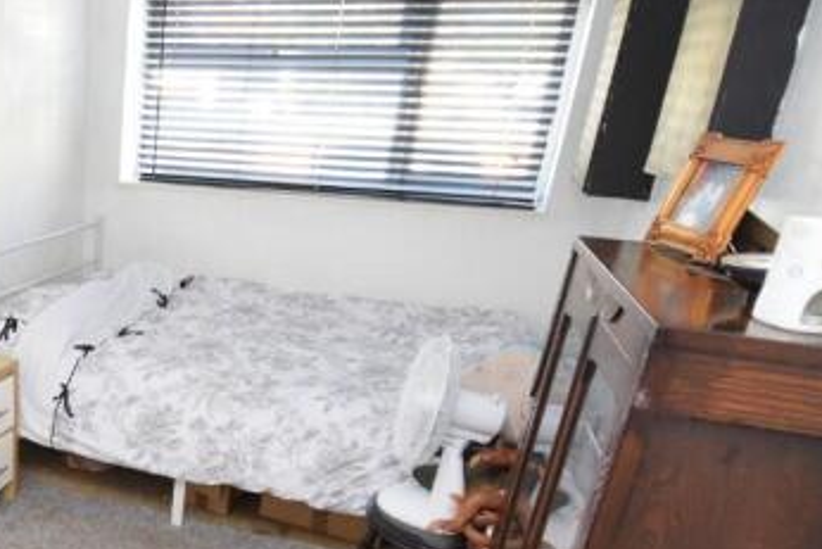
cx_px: 59
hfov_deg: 48.9
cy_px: 436
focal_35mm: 34
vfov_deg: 37.6
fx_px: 777
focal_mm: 12
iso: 2000
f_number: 4
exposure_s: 1/60
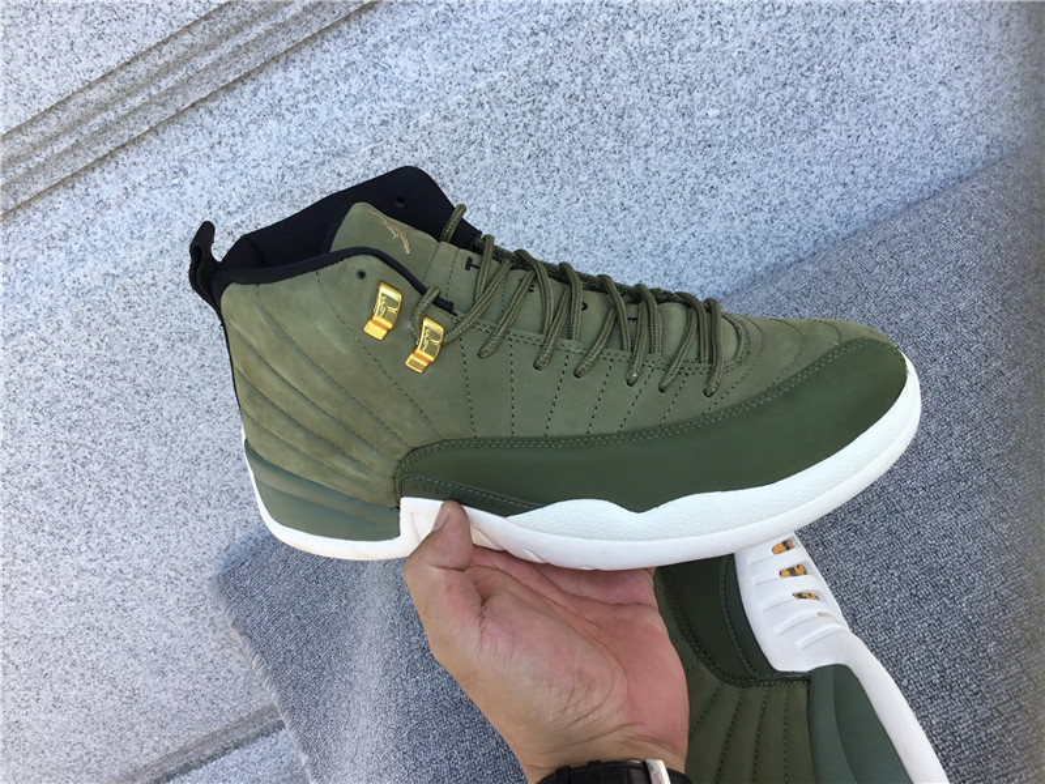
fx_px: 936
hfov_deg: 58.4
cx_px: 522
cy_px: 392
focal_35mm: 31
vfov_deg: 45.4
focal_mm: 3.3
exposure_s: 1/403
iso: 25
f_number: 2.4
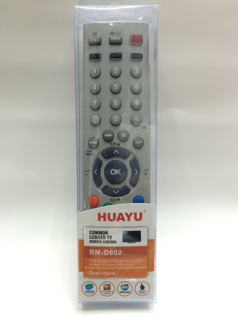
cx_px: 119
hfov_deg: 48.2
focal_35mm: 29
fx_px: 266
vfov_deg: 61.7
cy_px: 159
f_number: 2.2
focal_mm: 4.15
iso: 100
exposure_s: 1/33
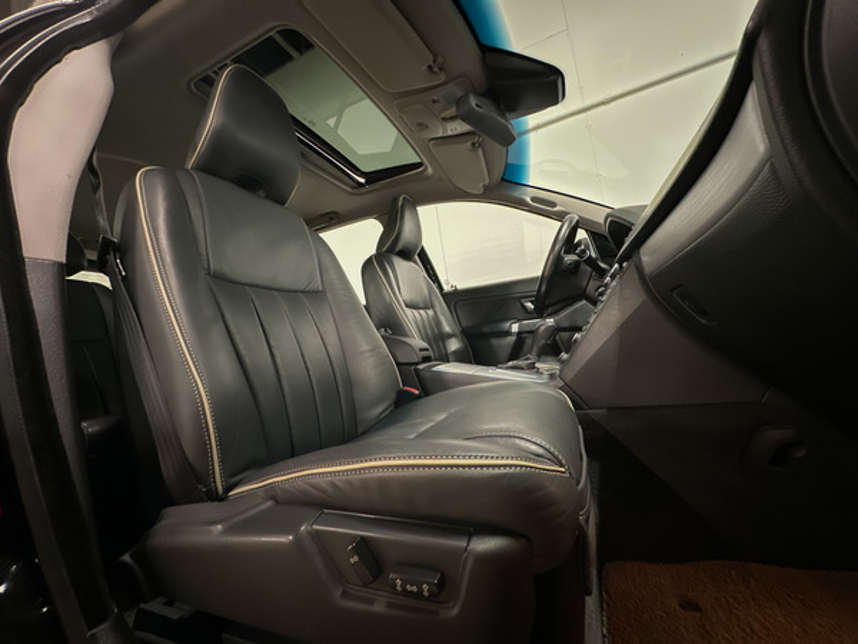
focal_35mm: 14
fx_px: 347
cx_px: 429
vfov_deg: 85.7
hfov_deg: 102.1
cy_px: 322
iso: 800
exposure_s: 1/34
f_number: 2.2
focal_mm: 2.22
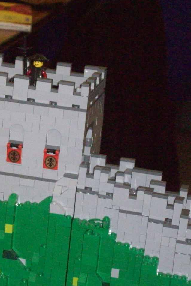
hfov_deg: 8.8
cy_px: 142
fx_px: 1233
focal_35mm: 155
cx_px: 14
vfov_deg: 13.2
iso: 800
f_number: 5.2
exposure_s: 1/128
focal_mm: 18.6
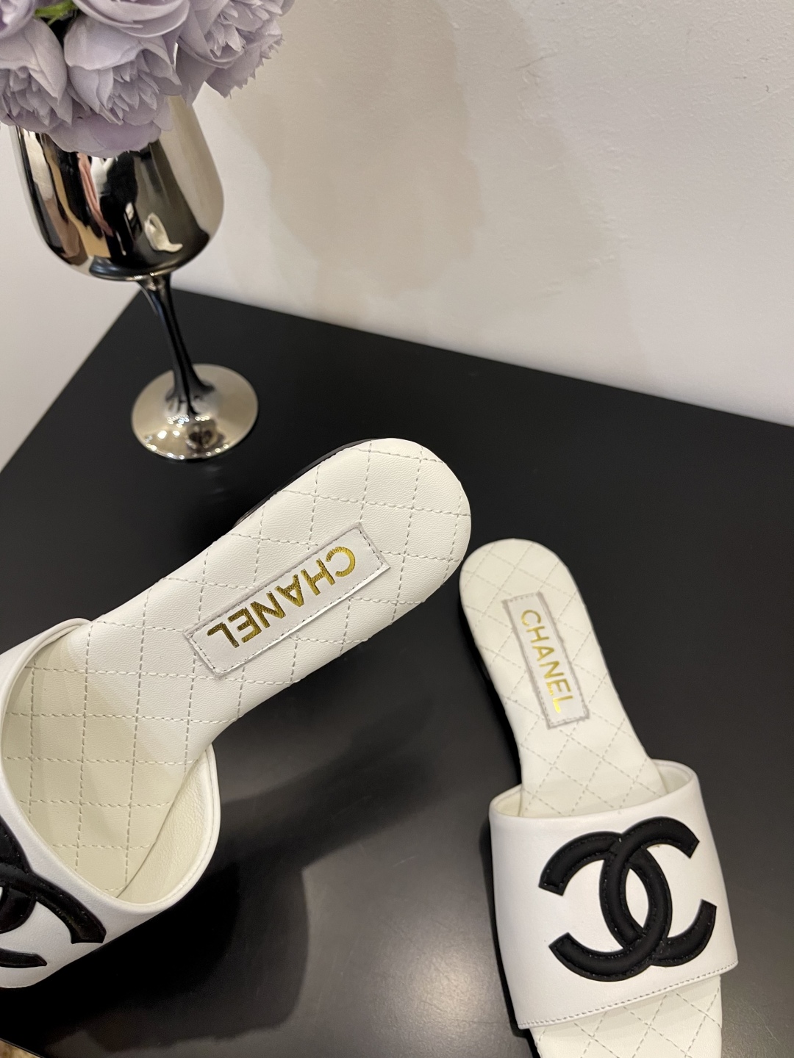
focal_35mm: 26
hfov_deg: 53.1
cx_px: 397
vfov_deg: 67.3
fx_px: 795
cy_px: 529
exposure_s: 1/79
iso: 125
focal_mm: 5.1
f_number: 1.6
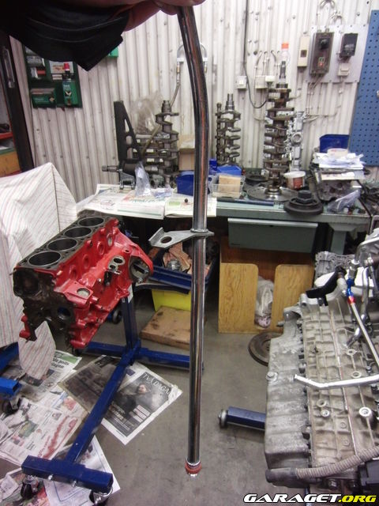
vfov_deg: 71.6
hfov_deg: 56.8
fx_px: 350
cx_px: 190
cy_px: 253
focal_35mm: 24
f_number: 3.2
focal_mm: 4.3
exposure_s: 1/60
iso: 500
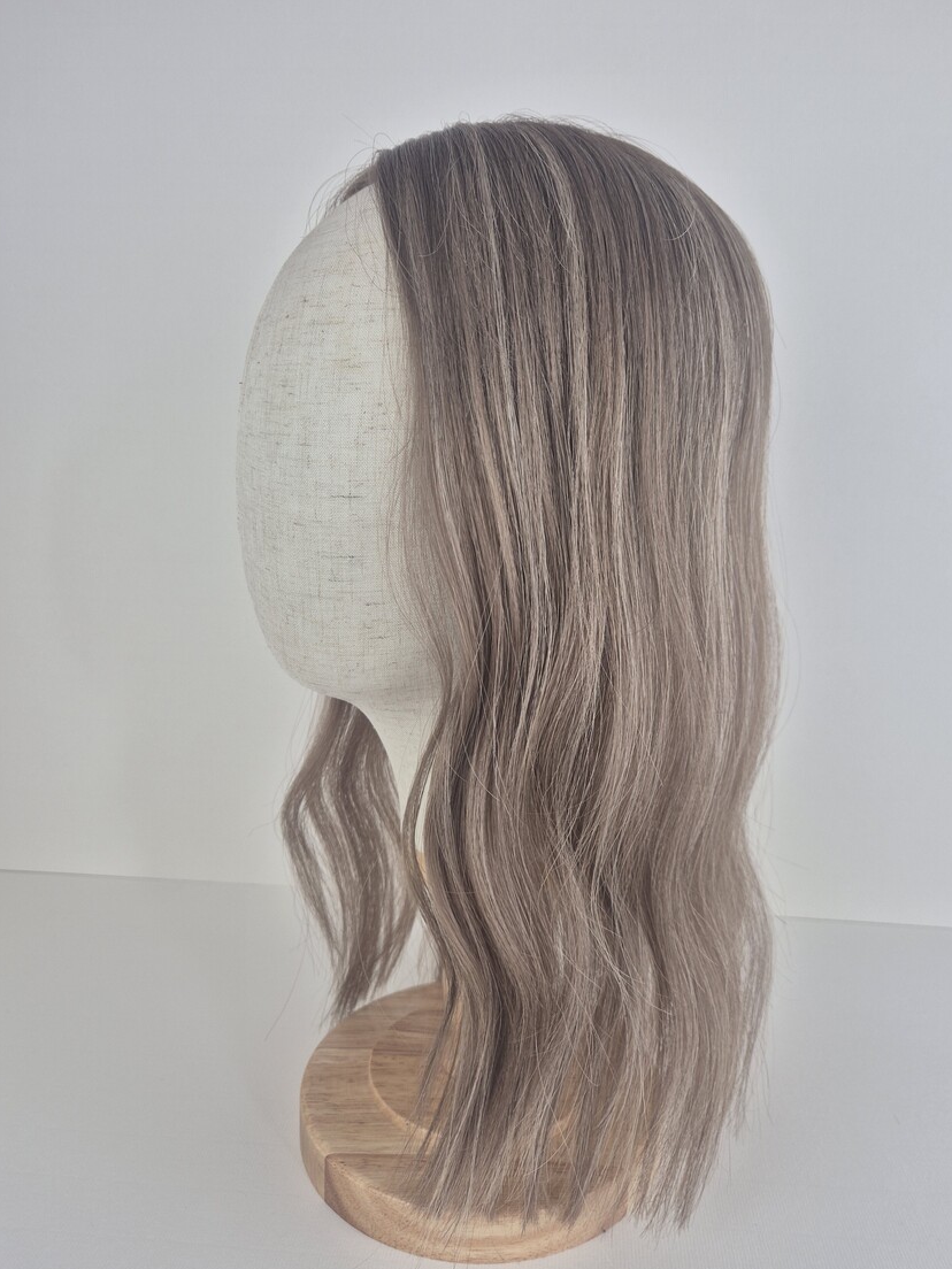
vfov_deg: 69.4
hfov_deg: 54.8
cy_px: 633
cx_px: 505
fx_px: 917
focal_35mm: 25
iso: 32
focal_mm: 5.4
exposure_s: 1/100
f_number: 1.8
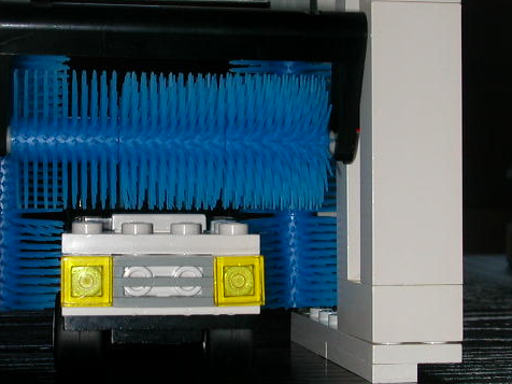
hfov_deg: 22.7
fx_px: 1272
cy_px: 221
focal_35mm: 86
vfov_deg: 17.2
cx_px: 210
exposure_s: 1/59.9
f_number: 5.9
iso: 100
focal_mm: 9.7
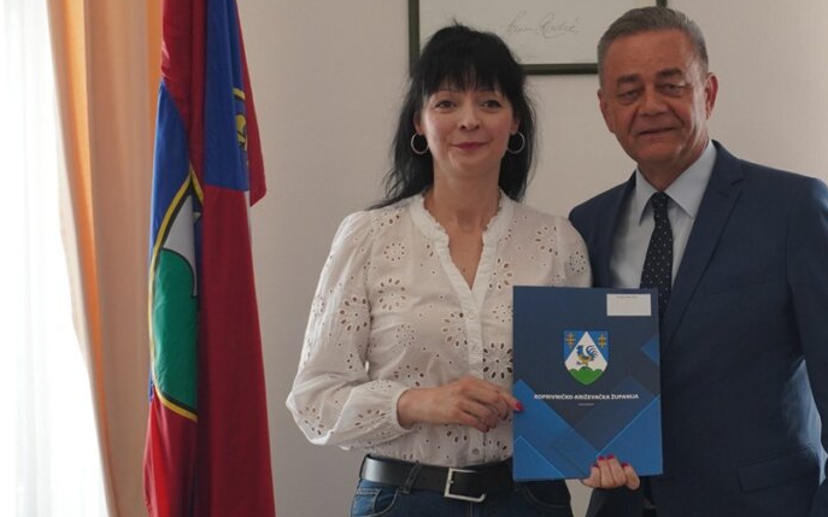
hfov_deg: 18.2
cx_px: 575
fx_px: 2572
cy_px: 301
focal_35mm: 114
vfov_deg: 11.5
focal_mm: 50
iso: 1250
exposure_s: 1/250
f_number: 5.6
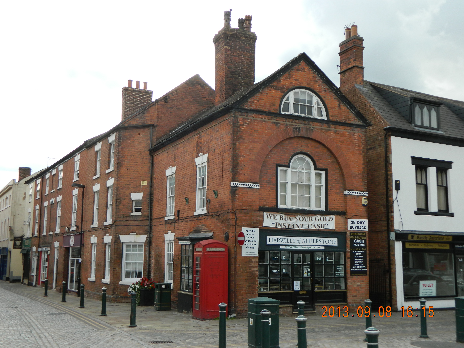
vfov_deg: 35.1
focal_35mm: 41
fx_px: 550
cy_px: 174
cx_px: 232
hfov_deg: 45.8
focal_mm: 7.3
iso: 100
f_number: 3.5
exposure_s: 1/320
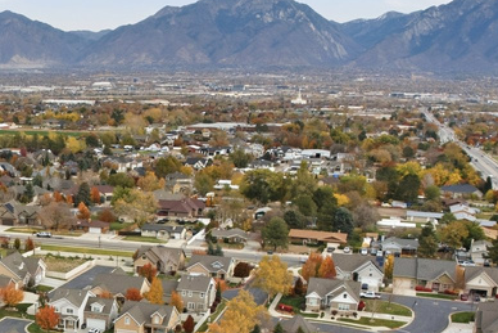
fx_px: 803
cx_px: 41
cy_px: 338
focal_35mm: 58
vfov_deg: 22.4
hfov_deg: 32.6
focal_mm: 8.4
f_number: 2.8
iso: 150
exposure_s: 1/1250
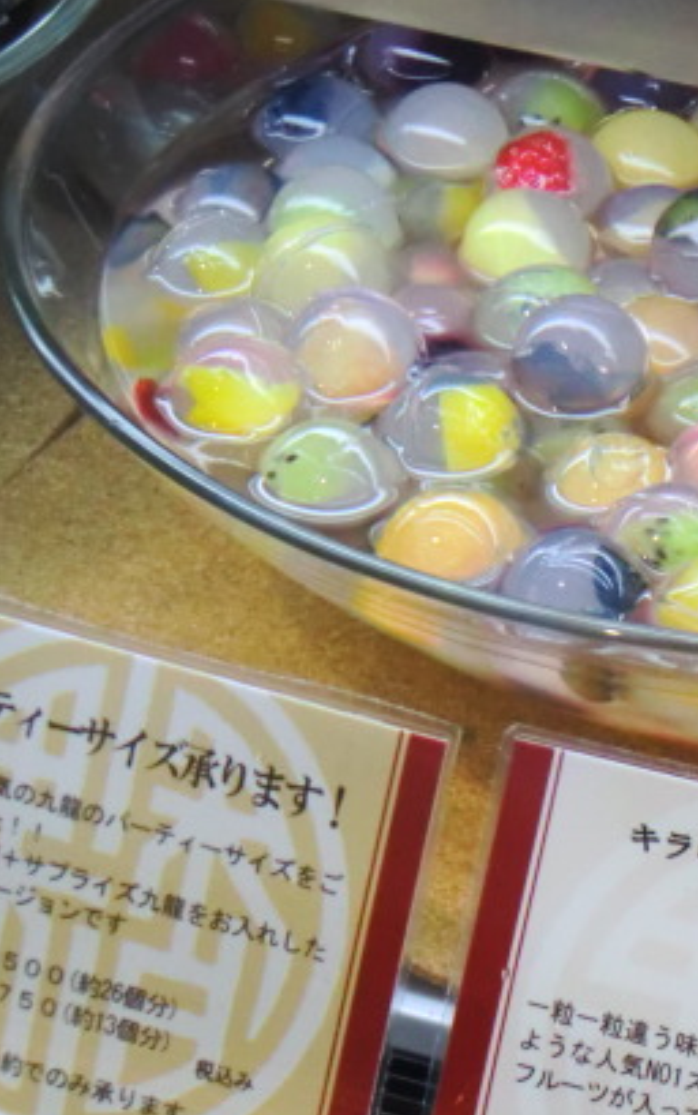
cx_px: 807
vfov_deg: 12.0
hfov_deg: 7.5
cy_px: 581
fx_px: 5290
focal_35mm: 174
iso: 800
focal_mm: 18.8
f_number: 5
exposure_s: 1/60
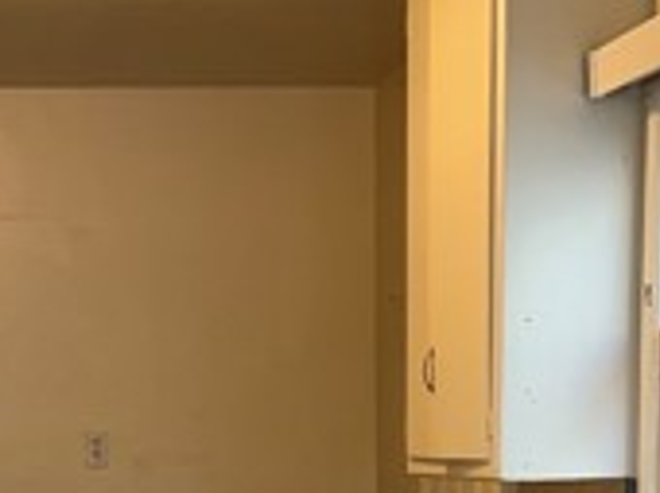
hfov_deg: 20.0
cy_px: 776
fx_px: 1866
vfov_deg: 14.0
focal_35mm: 98
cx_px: 202
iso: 32
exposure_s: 1/27
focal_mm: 5.7
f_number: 1.5
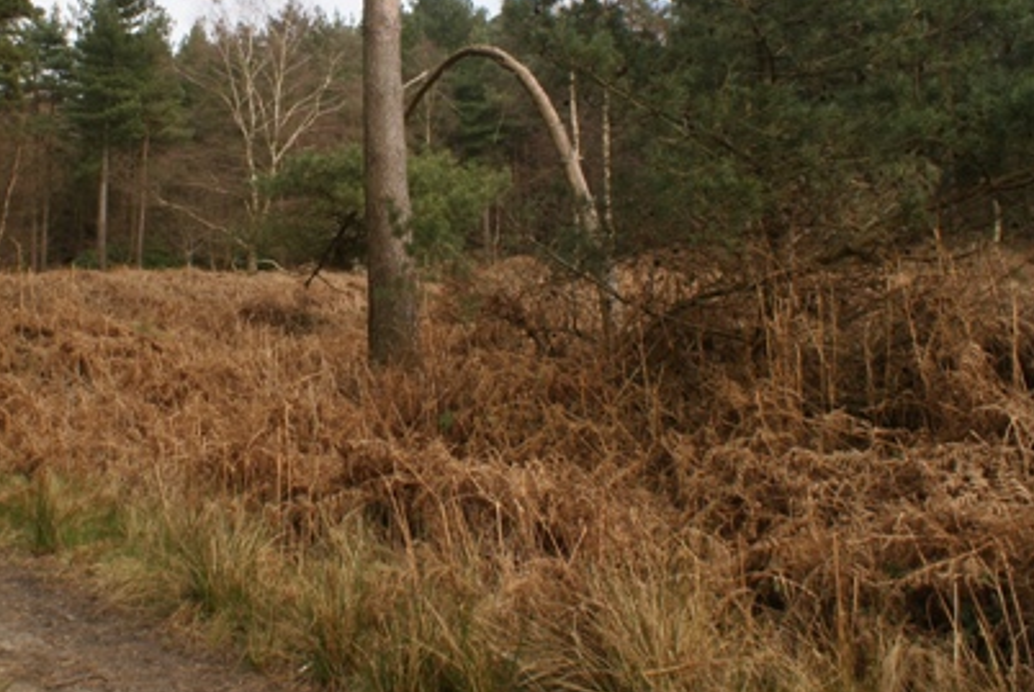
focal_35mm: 43
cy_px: 172
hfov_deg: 44.7
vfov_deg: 30.7
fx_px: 1236
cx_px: 345
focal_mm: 18
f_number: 10
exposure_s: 1/100
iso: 100
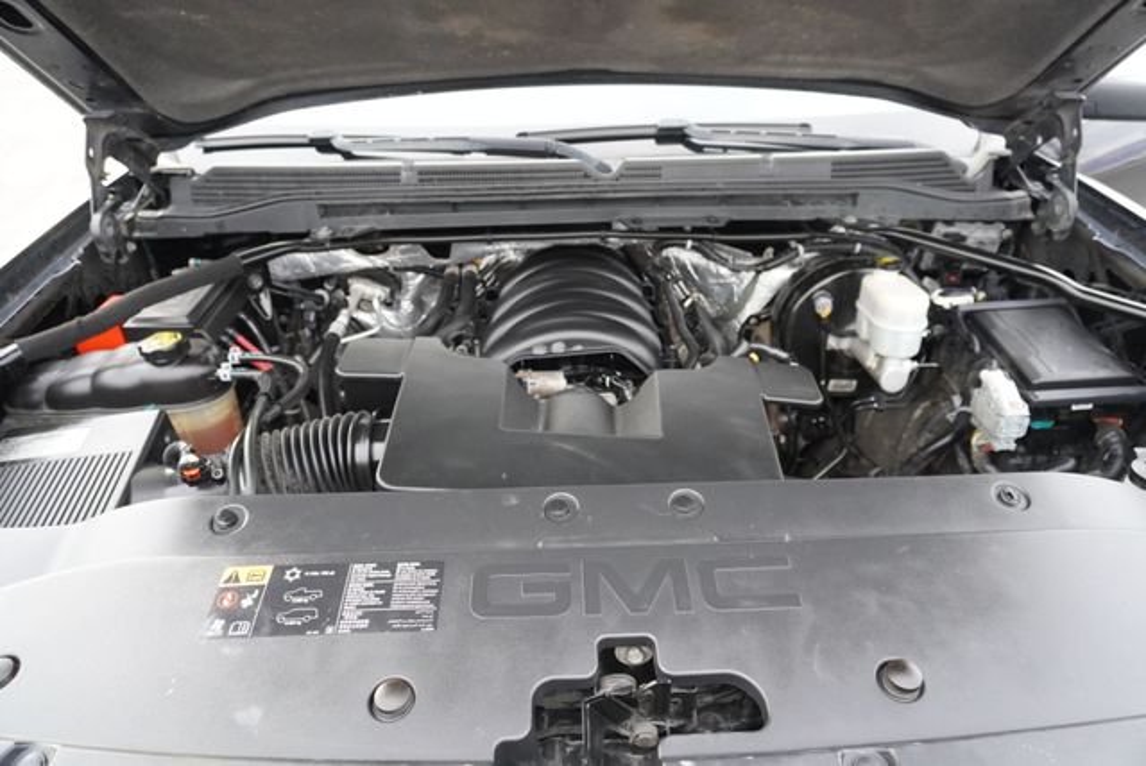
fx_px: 765
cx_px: 573
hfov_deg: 73.7
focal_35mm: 24
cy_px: 383
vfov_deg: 53.2
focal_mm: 16
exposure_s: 1/320
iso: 2000
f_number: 4
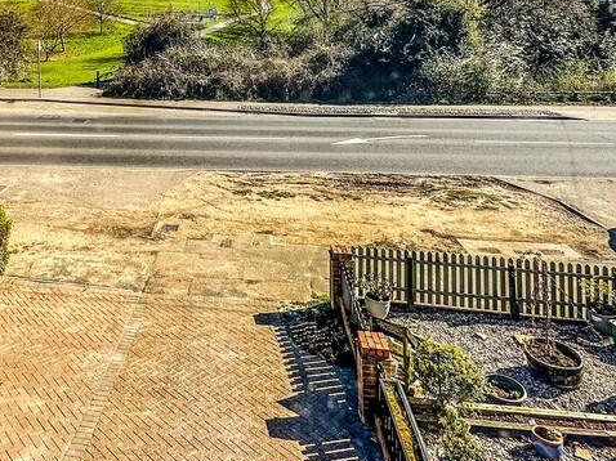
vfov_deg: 41.0
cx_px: 144
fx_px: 534
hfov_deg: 56.6
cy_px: 4
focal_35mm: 30
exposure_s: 1/1150
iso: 50
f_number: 2.2
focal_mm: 2.22
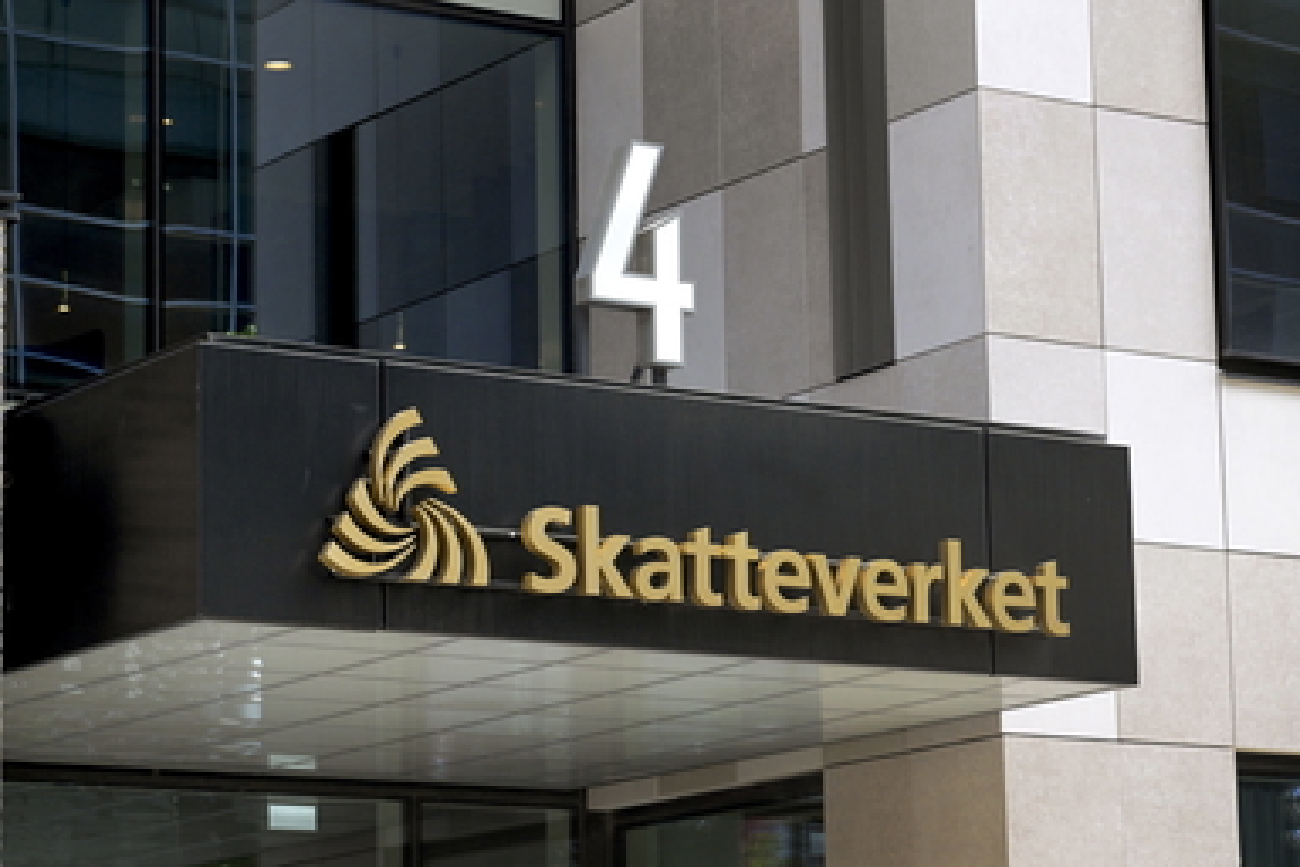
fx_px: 4333
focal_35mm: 120
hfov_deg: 17.1
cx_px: 650
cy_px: 434
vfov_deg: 11.4
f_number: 8
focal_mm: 120
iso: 2500
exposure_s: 1/1600
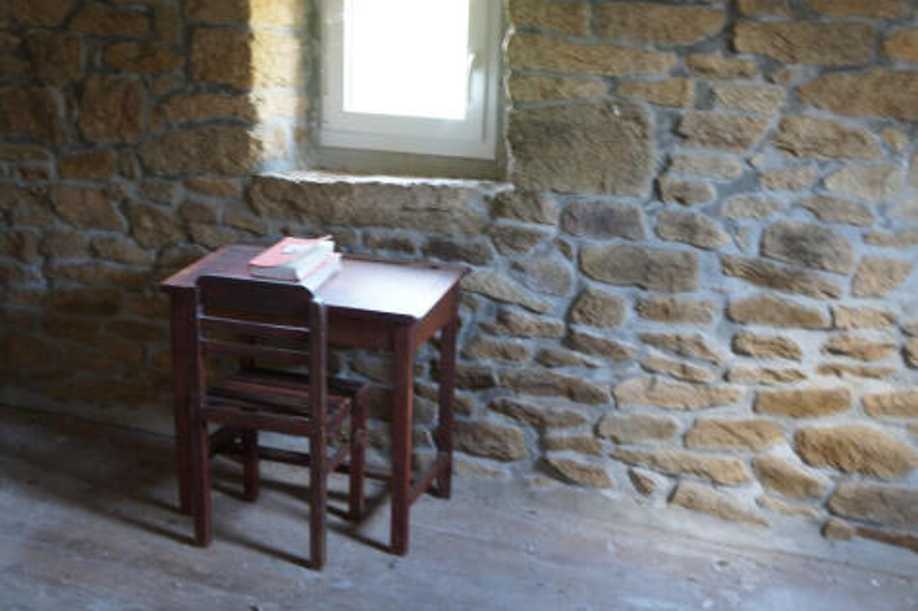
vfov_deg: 36.8
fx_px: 918
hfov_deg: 53.1
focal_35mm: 36
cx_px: 459
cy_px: 306
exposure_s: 1/2.5
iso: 200
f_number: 4
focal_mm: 24
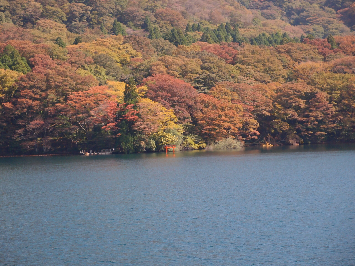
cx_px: 178
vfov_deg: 13.2
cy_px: 133
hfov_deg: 17.6
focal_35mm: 112
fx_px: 1149
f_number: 2.5
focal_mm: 24
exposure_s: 1/250
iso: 200
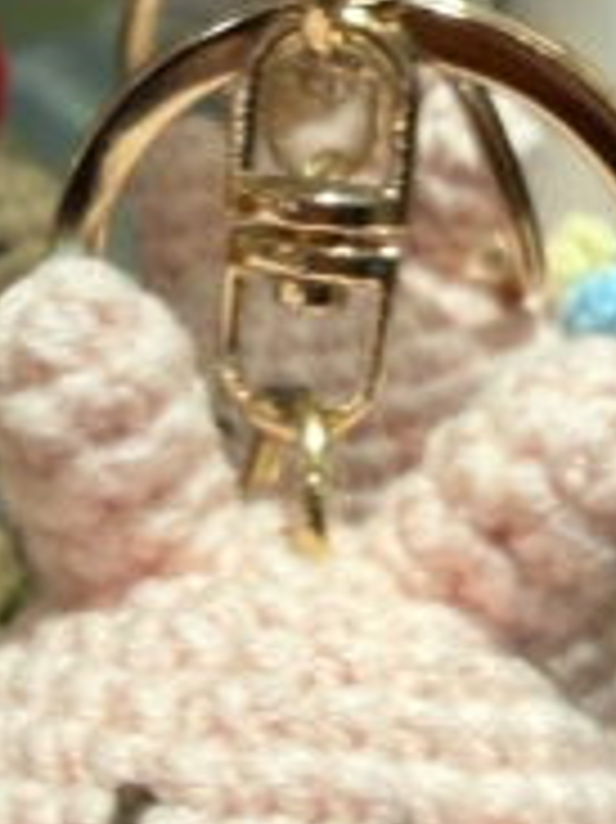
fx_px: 2114
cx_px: 191
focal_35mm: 89
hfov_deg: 16.5
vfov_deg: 21.5
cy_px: 743
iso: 125
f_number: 2.2
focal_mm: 2.22
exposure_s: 1/100
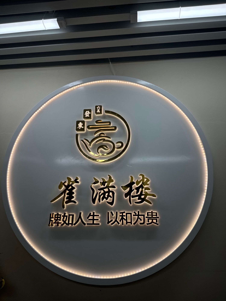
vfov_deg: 71.6
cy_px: 150
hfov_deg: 56.8
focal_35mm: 24
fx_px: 209
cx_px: 113
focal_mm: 6.76
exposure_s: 1/539
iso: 80
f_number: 1.78
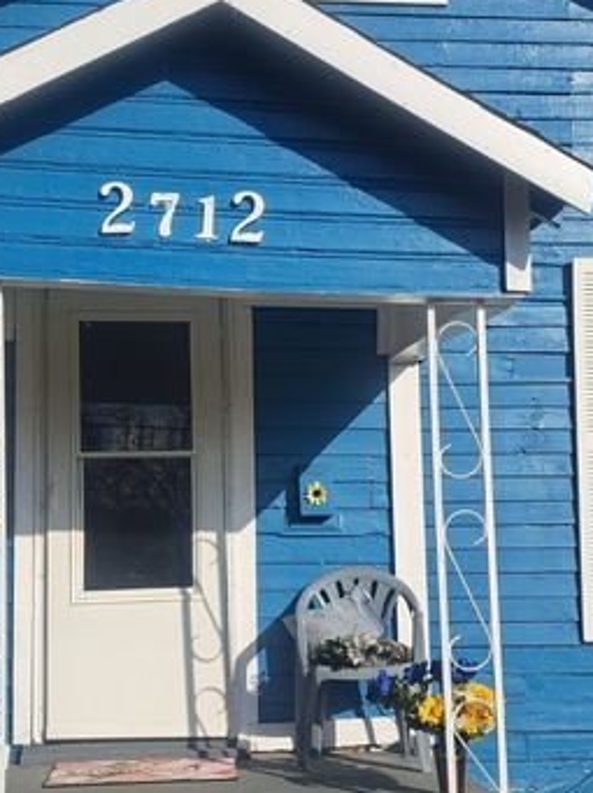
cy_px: 429
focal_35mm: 47
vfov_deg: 40.4
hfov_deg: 30.8
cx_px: 270
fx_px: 1076
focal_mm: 5.23
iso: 50
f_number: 1.8
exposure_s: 1/2725
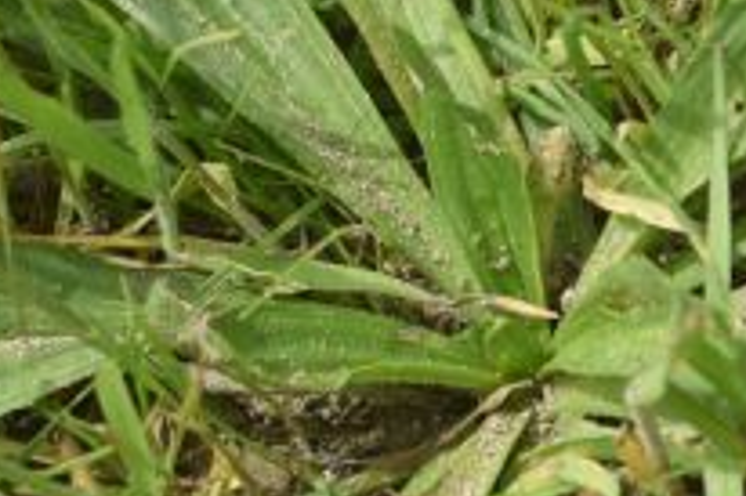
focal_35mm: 442
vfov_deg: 3.1
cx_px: 416
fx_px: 9152
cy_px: -71
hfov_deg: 4.7
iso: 160
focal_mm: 70
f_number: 7.1
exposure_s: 1/500
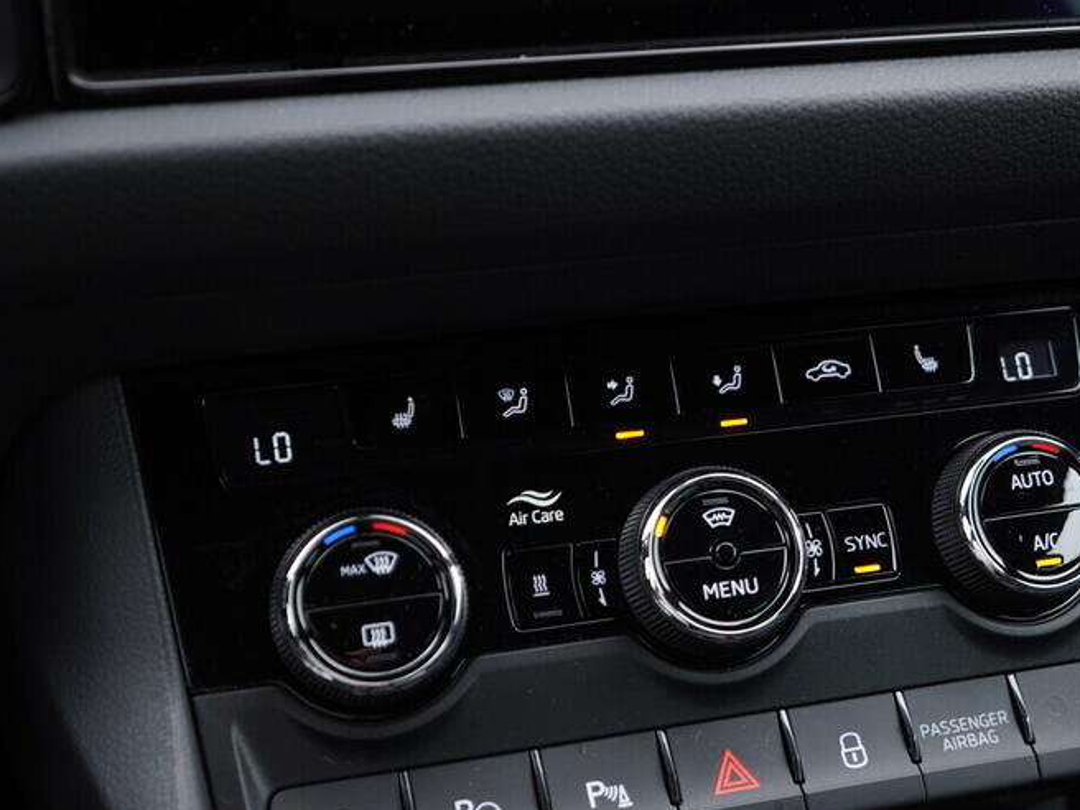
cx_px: 601
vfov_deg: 27.0
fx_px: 1685
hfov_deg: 35.5
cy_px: 417
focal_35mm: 54
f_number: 2.8
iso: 250
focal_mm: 24
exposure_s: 1/40
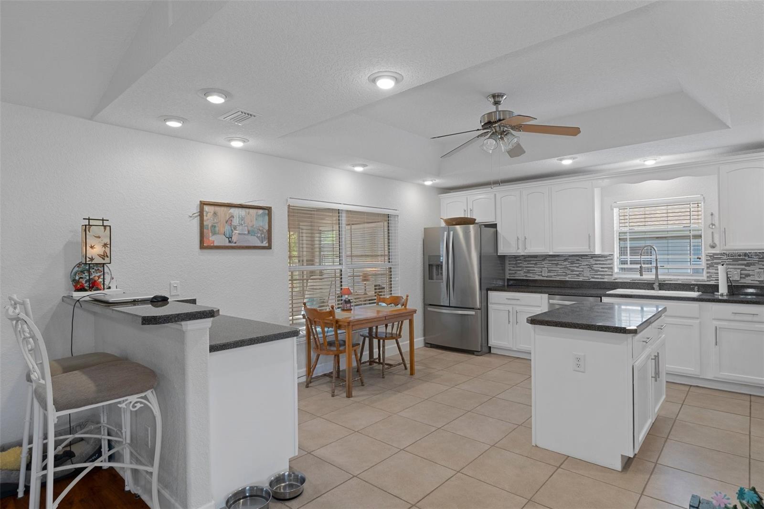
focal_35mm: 20
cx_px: 382
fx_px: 414
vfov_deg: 63.2
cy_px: 254
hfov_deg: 85.4
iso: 320
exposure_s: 1/2
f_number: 8
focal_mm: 13
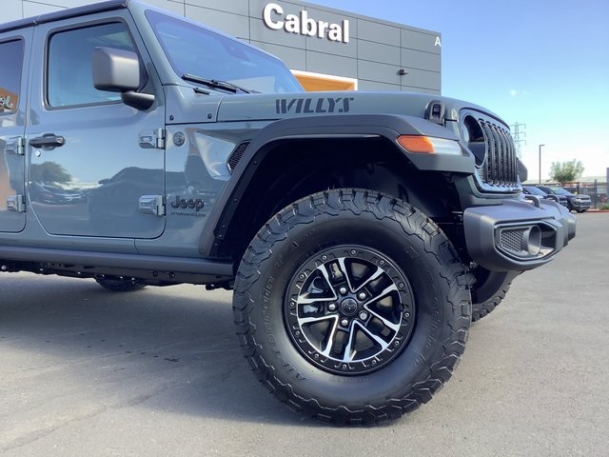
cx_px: 304
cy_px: 228
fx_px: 545
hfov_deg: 58.4
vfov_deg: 45.4
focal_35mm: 31
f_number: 2.4
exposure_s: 1/120
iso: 32
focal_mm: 3.3
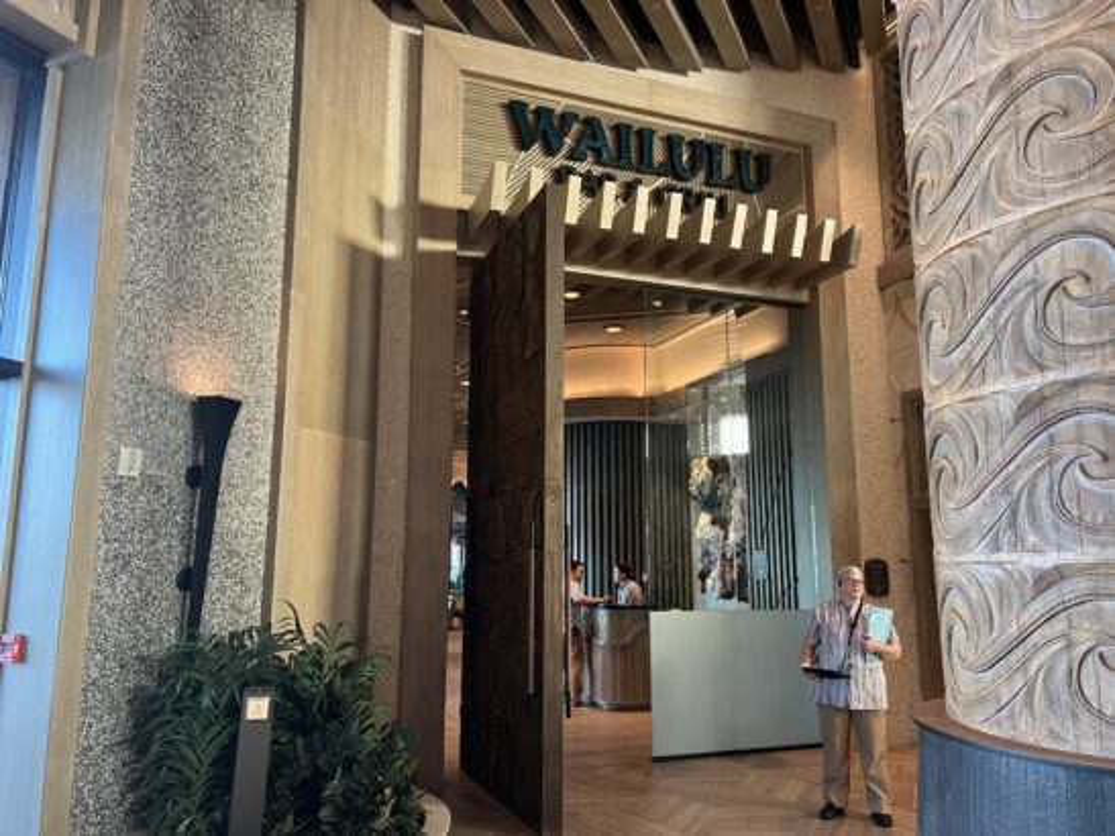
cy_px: 418
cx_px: 558
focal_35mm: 26
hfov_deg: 67.3
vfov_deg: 53.0
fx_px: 837
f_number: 1.5
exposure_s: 1/60
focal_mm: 5.7
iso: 125
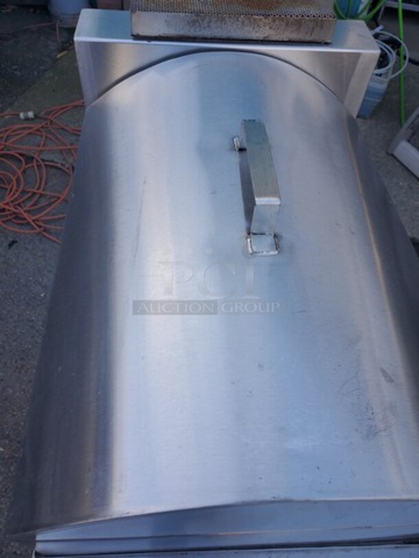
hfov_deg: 53.1
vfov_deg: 67.3
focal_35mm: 26
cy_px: 279
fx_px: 420
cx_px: 210
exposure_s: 1/282
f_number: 2.4
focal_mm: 4.3
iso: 50
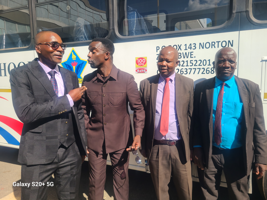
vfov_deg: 53.1
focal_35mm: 26
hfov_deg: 67.3
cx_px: 134
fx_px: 201
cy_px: 100
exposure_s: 1/1973
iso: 40
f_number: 1.8
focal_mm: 5.4
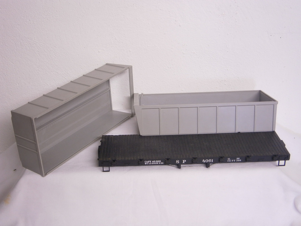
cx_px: 150
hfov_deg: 40.4
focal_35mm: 47
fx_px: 409
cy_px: 113
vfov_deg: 30.9
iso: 125
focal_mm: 8.3
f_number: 3.4
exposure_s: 1/10
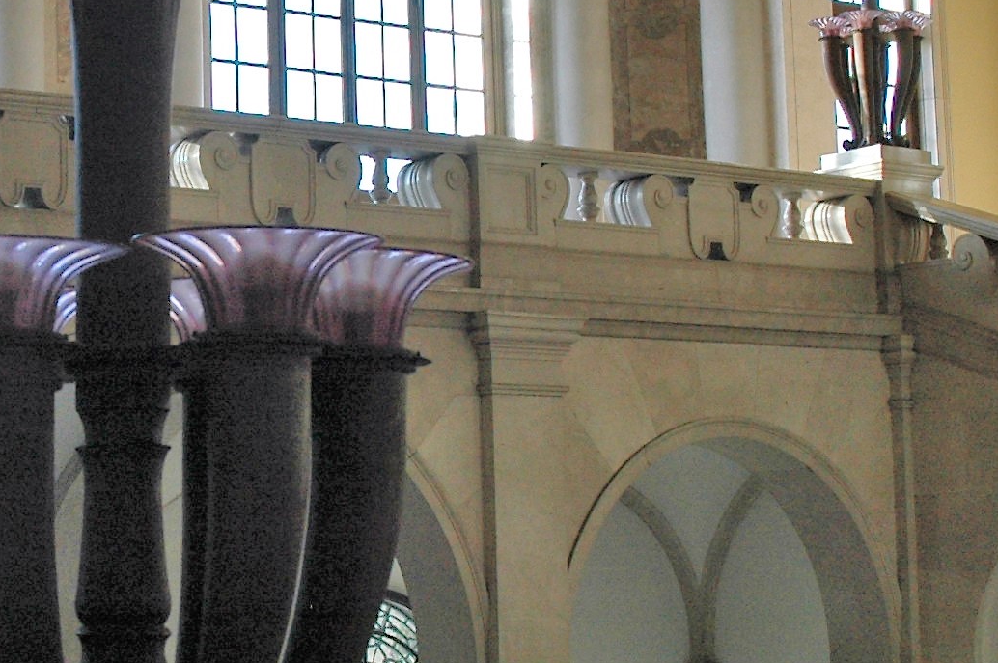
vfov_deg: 14.2
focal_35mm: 96
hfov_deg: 20.9
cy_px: 306
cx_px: 136
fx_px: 2658
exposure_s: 1/125
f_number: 5.6
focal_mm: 22
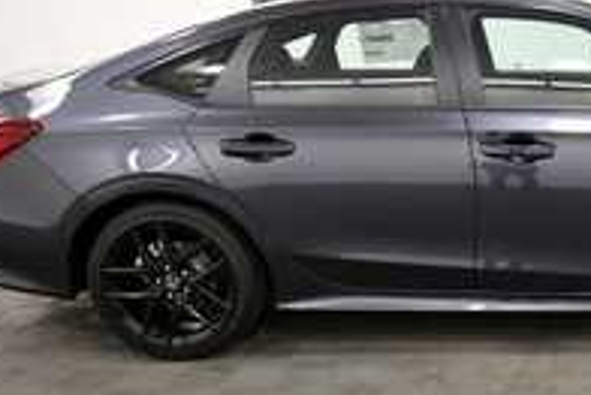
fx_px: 739
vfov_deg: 29.9
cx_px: 510
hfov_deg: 40.9
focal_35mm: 45
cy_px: 207
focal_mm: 15
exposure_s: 1/125
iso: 1100
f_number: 5
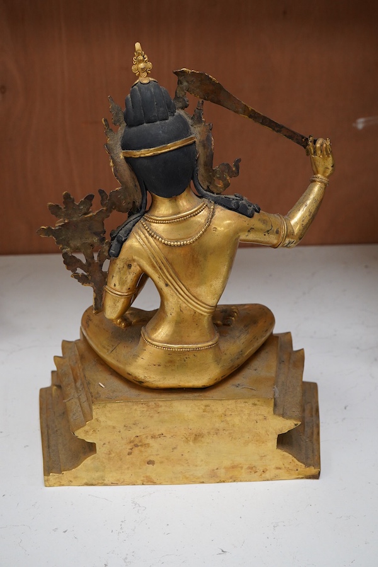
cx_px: 189
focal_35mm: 45
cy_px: 284
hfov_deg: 29.9
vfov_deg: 43.6
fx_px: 709
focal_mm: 30
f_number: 9
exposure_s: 1/125
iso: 1250
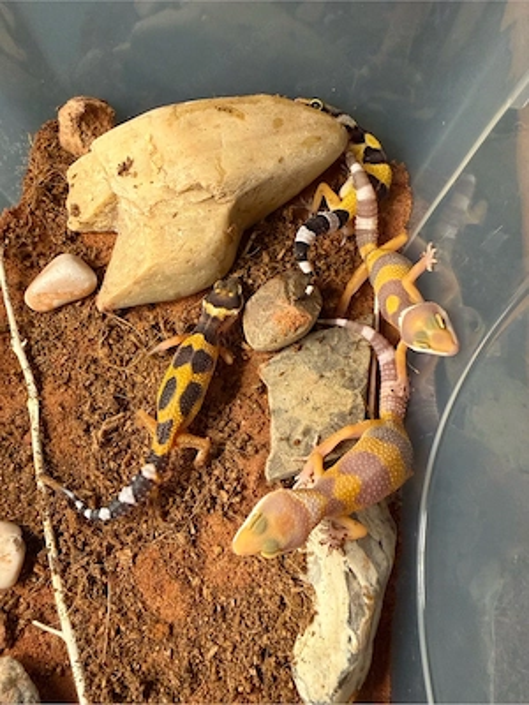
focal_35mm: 24
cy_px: 352
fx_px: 489
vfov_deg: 71.6
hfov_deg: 56.8
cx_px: 264
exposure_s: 1/50
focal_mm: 2.22
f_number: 2.2
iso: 400
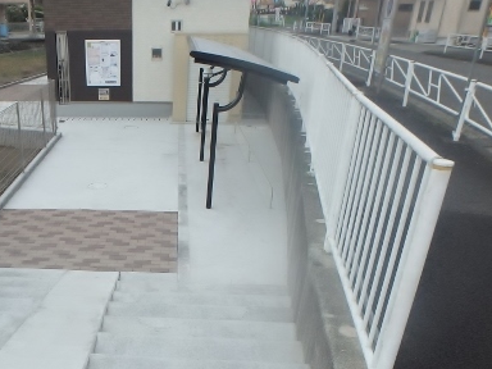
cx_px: 117
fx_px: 497
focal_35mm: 35
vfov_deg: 39.3
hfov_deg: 50.2
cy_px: 290
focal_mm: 3.7
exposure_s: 1/400
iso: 125
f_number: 3.5
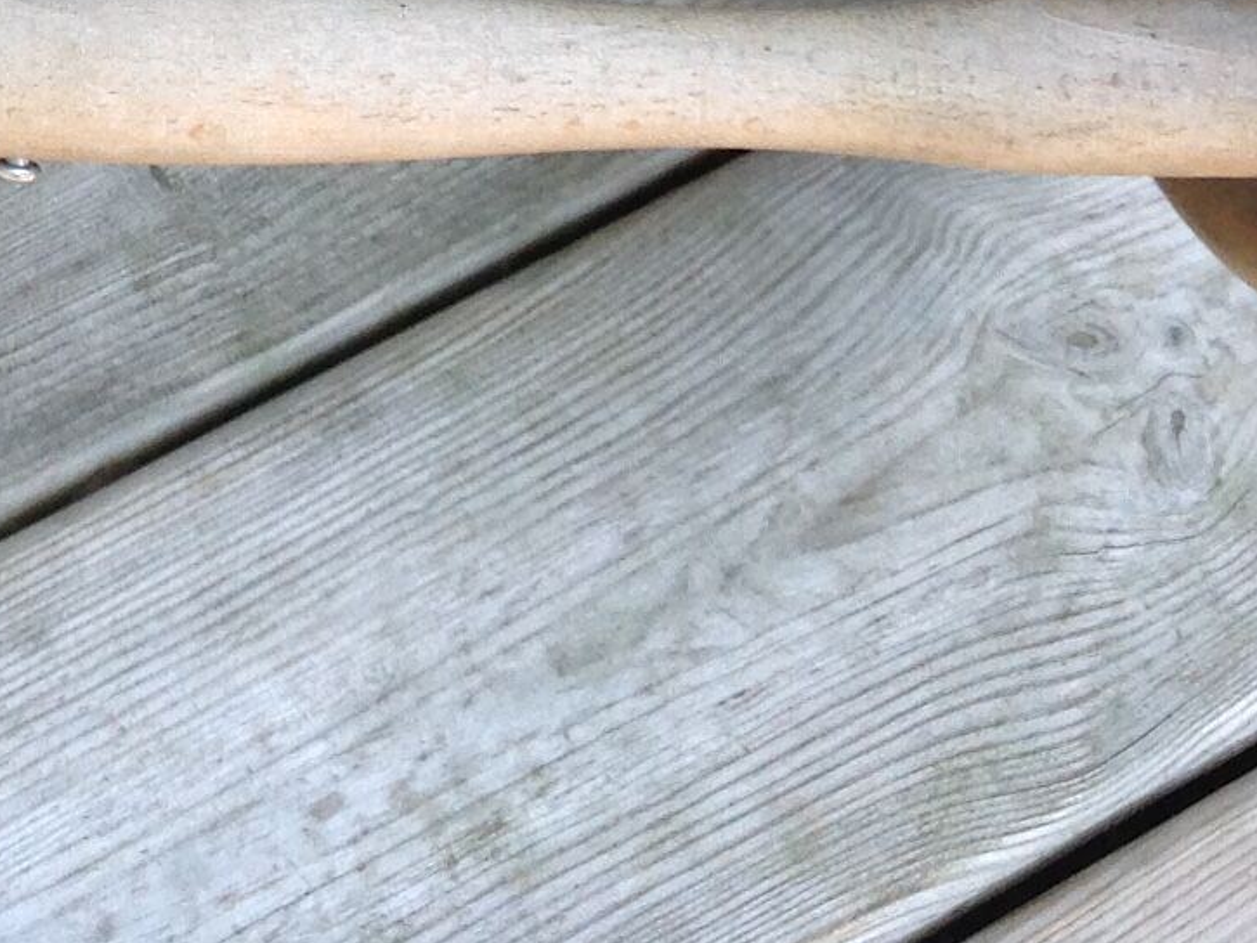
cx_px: -102
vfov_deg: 11.1
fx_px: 4540
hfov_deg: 15.4
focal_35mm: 125
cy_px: -704
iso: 50
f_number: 2.4
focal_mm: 4.28
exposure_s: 1/373
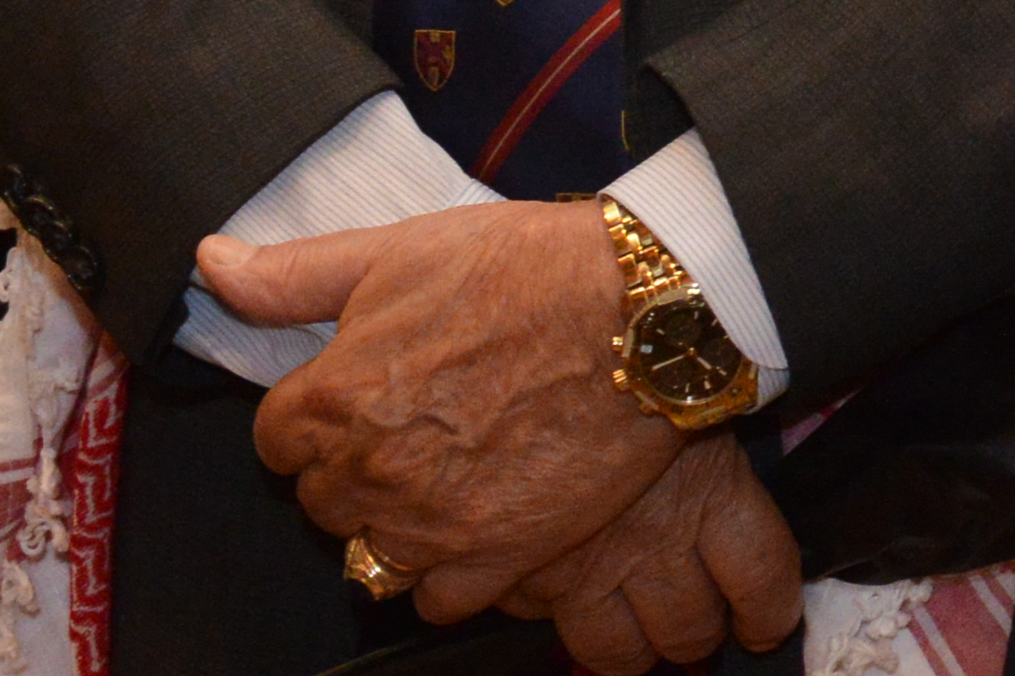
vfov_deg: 4.5
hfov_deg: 6.5
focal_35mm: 298
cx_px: 2640
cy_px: -943
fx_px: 8400
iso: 3200
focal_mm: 45
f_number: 6.3
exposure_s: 1/160
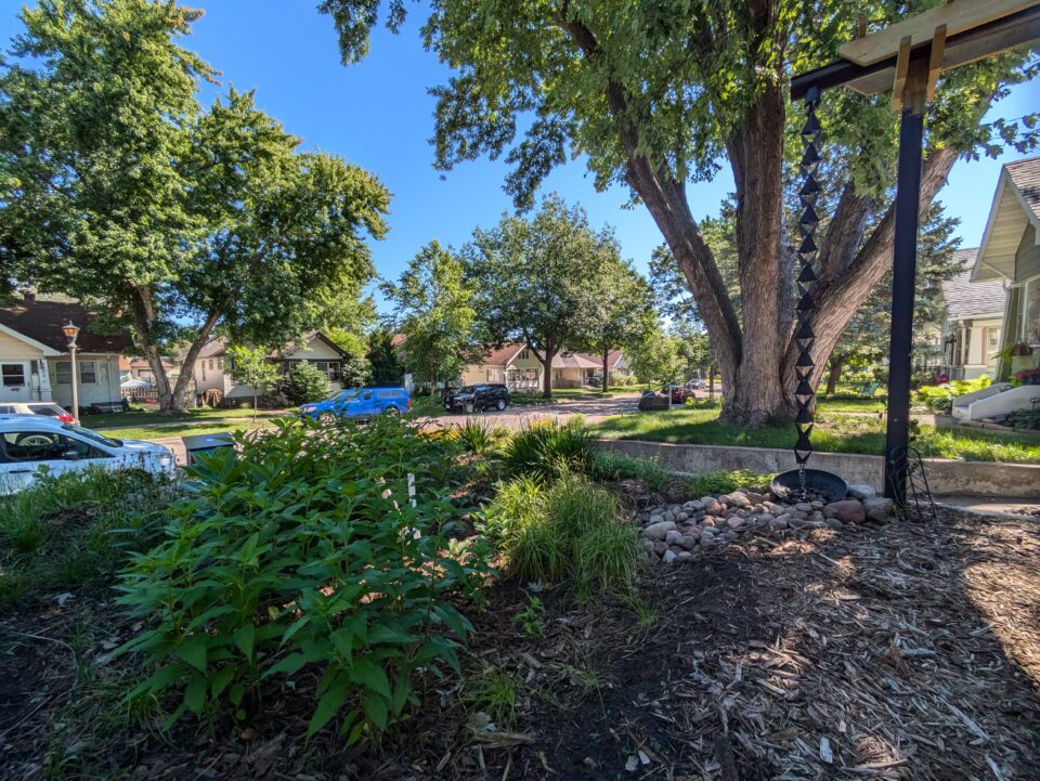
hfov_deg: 102.0
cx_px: 520
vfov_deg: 85.7
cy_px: 390
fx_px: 421
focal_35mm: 14
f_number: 2.2
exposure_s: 1/735
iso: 44
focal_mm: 1.83
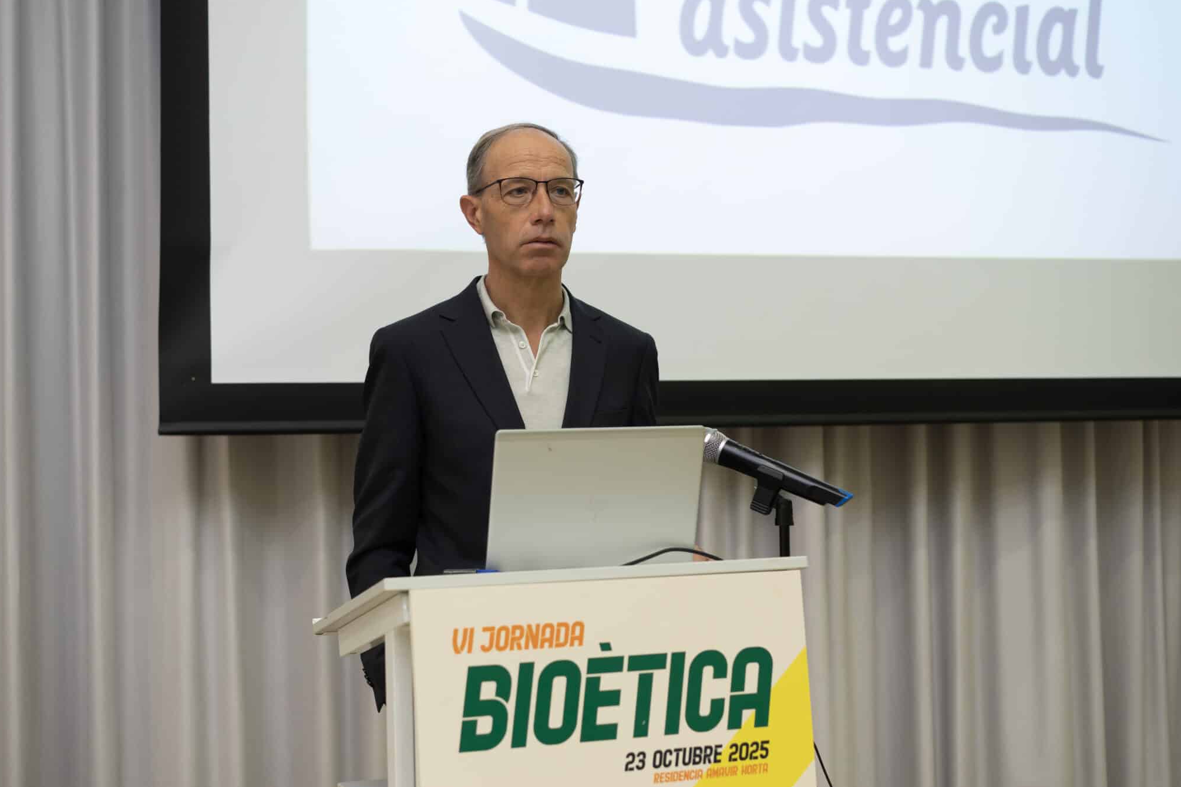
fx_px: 1837
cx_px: 585
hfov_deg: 35.6
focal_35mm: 56
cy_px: 388
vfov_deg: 24.2
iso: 400
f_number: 2.8
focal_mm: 55
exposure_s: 1/160
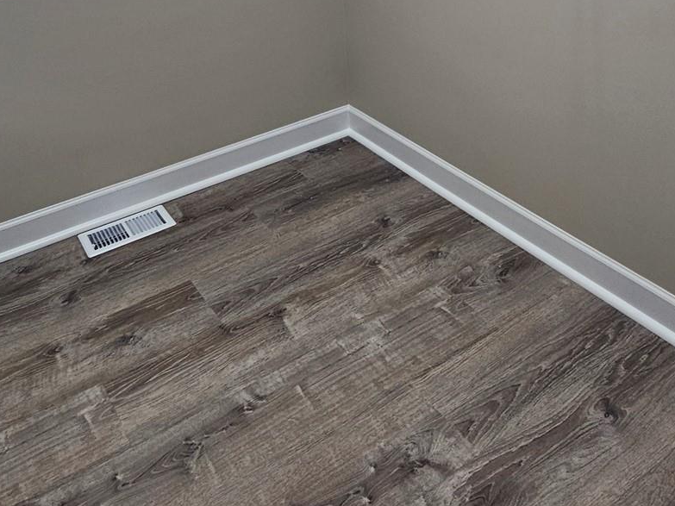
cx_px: 295
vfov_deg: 32.5
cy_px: -134
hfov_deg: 53.8
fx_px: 663
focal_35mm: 34
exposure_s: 1/60
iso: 80
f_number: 2.2
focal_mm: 2.2
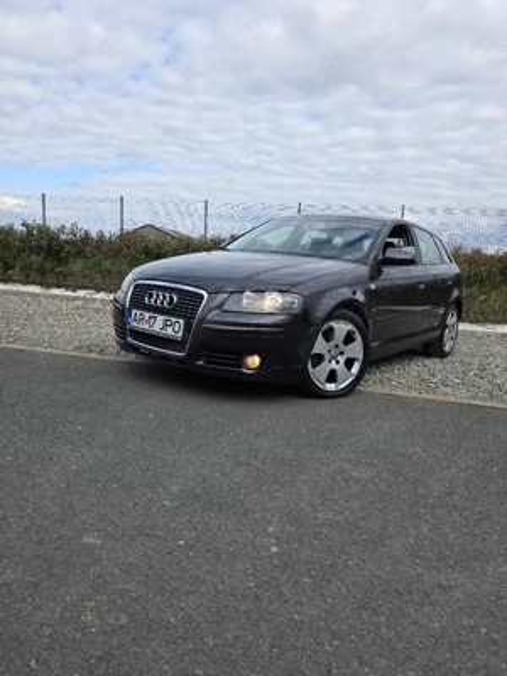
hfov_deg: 58.9
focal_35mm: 23
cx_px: 254
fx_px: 449
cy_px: 338
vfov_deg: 73.9
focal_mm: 6.3
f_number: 1.7
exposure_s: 1/3333
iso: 80
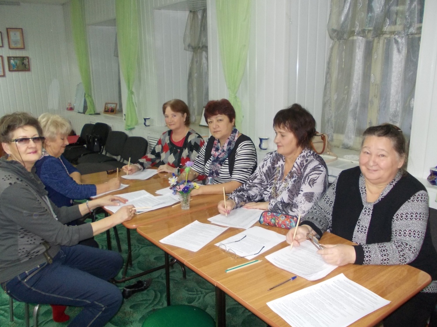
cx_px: 219
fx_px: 366
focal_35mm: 29
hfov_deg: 61.7
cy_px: 166
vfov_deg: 48.2
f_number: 2.7
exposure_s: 1/25
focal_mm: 4
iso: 220
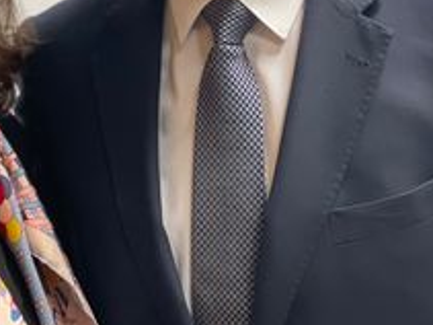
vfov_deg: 11.6
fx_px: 1575
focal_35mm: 126
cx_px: 90
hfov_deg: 15.6
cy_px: -33
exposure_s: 1/100
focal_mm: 6
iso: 250
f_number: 2
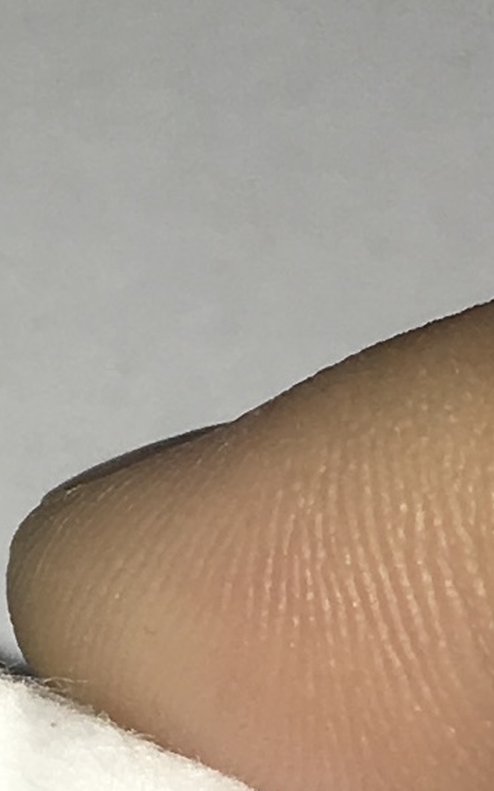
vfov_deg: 20.0
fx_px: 2025
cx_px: -49
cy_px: 1066
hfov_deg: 13.6
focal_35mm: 94
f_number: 2.2
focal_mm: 4.15
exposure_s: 1/305
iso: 25
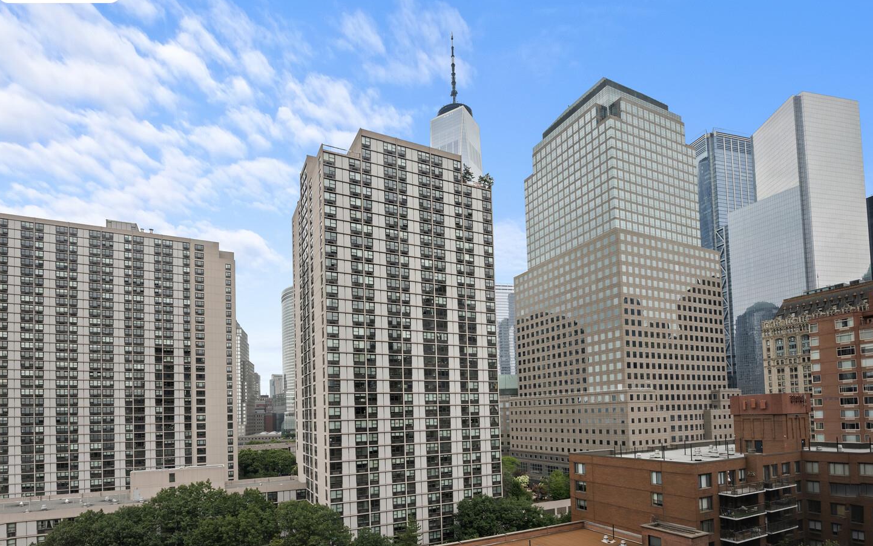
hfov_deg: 91.0
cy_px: 251
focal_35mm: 18
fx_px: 428
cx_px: 422
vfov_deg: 64.9
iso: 200
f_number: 11
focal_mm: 17
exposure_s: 1/160
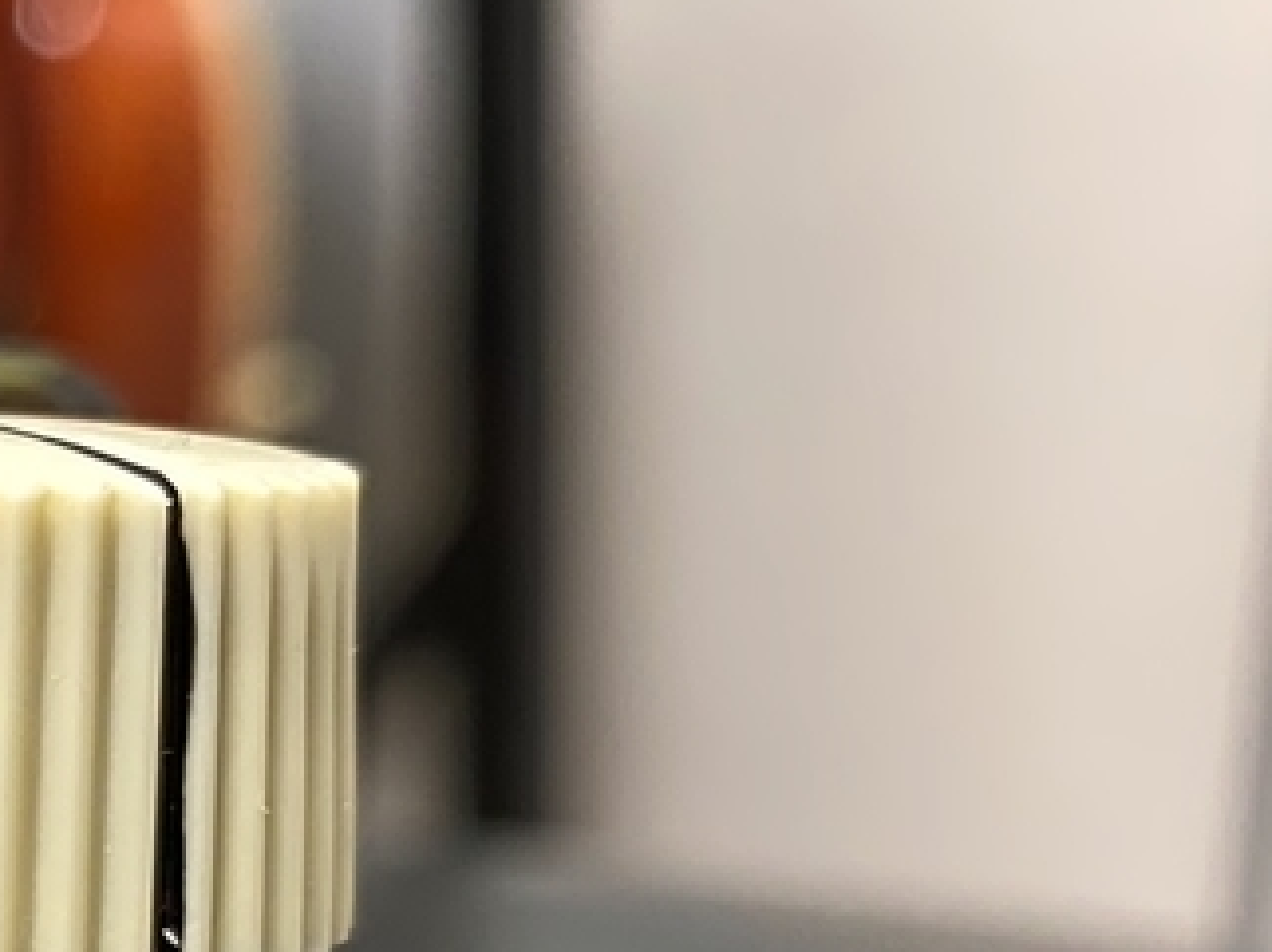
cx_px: -849
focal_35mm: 97
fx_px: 3562
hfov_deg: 17.4
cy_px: 1023
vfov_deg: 14.9
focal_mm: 4.25
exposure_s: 1/20
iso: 800
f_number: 1.8
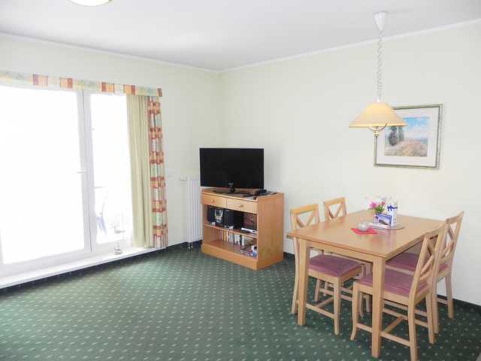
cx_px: 240
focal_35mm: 26
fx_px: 361
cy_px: 180
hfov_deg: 67.3
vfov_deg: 53.1
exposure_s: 1/56
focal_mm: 4.6
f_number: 2.8
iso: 160
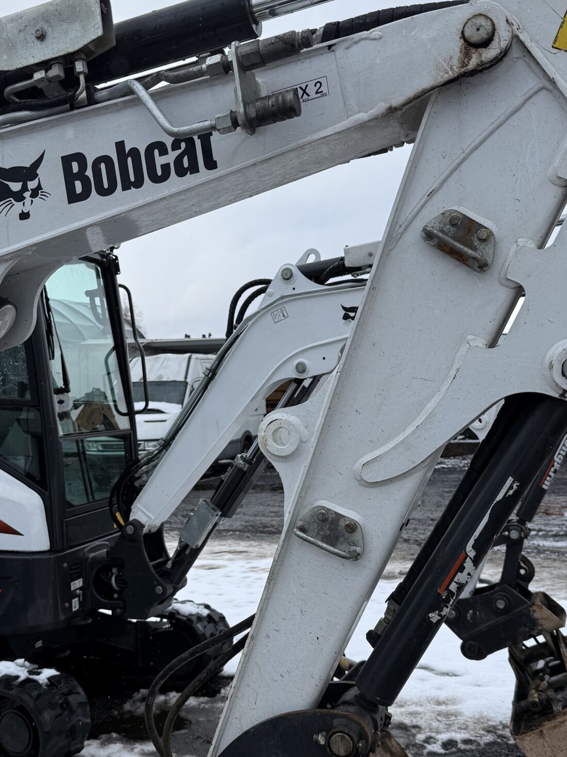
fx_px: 917
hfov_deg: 34.3
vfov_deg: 44.7
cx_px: 248
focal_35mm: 42
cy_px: 436
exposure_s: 1/1901
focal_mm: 6.76
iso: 80
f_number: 1.78
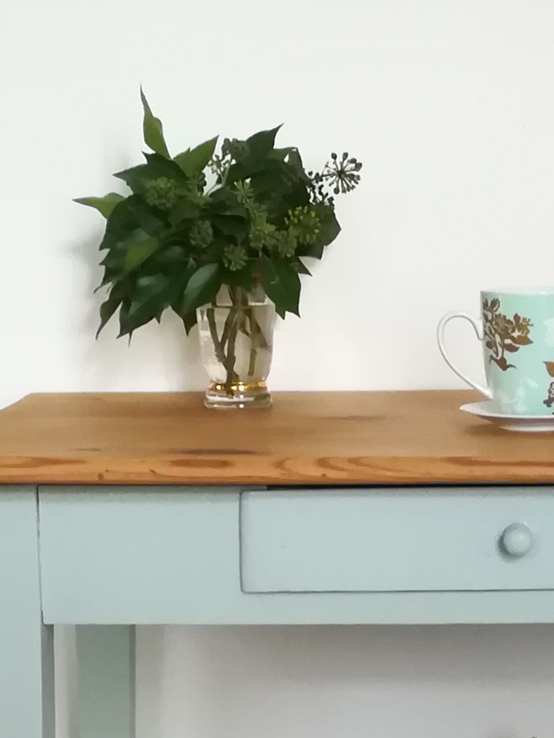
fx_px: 2262
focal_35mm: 106
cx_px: 453
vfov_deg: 18.4
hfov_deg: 13.9
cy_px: 604
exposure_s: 1/25
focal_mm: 3.83
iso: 320
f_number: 2.2
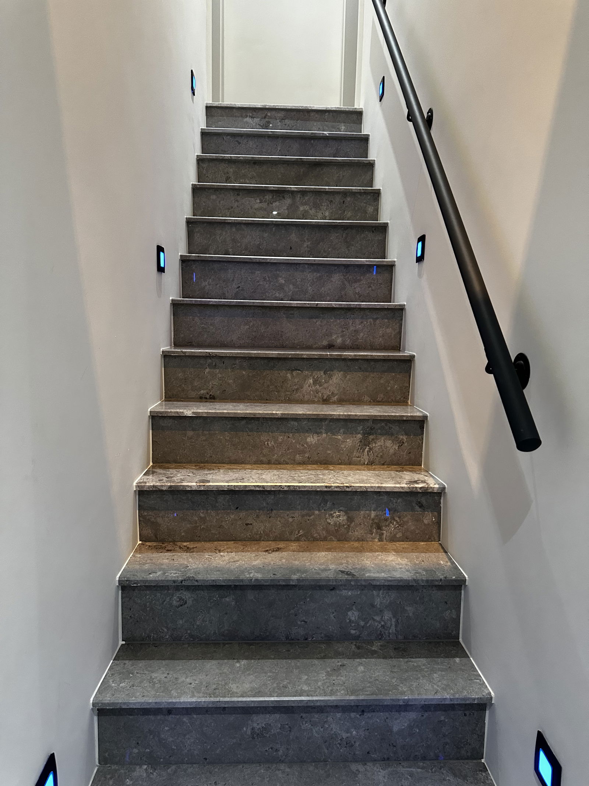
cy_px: 393
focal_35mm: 24
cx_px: 294
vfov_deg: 71.6
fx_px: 544
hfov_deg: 56.8
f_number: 1.78
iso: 400
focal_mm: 6.86
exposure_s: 1/50
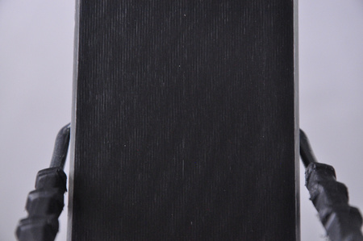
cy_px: 120
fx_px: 1586
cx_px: 182
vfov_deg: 8.7
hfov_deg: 13.1
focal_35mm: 158
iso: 3200
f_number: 8
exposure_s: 1/125
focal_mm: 105
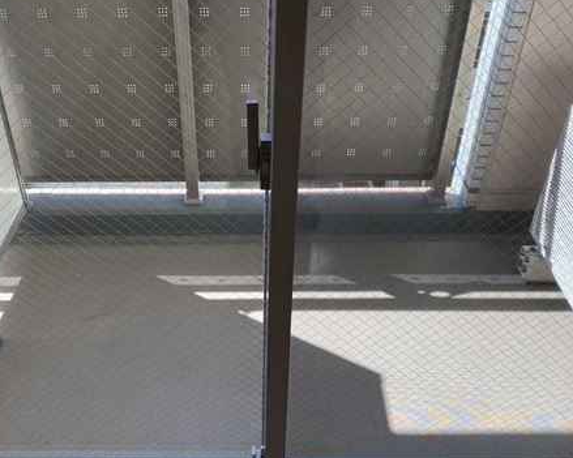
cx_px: 240
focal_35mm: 37
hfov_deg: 48.9
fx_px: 627
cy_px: 232
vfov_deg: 40.1
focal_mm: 4.25
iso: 32
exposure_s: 1/255
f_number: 1.8
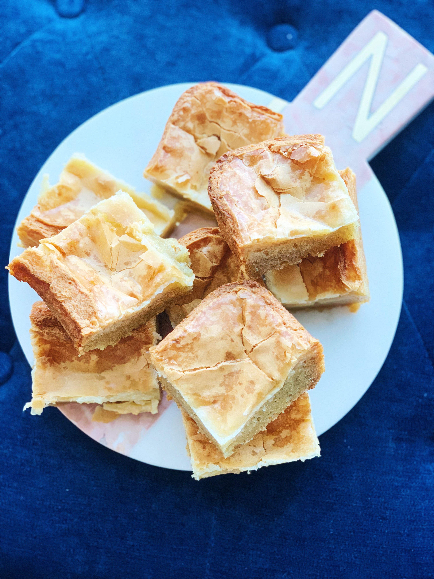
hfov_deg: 28.0
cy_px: 290
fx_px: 869
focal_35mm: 52
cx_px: 217
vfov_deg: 36.8
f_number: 2.4
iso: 125
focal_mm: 6
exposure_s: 1/106
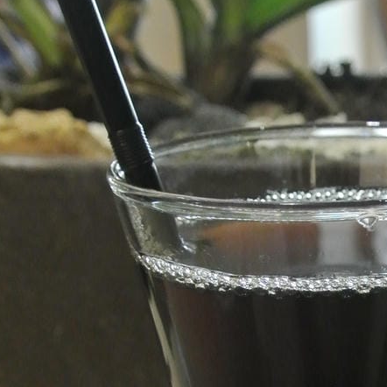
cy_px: 416
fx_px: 1265
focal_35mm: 100
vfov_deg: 16.9
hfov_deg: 17.2
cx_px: 323
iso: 800
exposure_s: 1/40
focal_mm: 11
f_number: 3.5
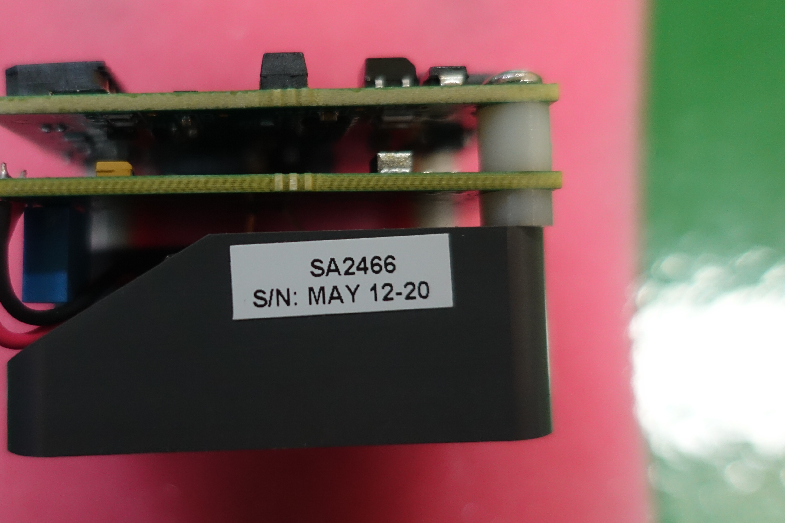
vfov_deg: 41.1
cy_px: 243
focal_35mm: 32
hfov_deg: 57.8
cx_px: 282
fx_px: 698
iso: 800
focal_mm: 8.8
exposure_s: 1/25
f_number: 1.8
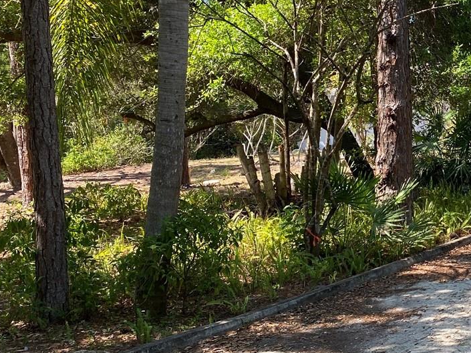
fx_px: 803
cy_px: 142
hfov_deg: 29.6
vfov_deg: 24.8
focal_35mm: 59
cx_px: 514
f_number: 1.8
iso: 32
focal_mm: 4.25
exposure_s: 1/630
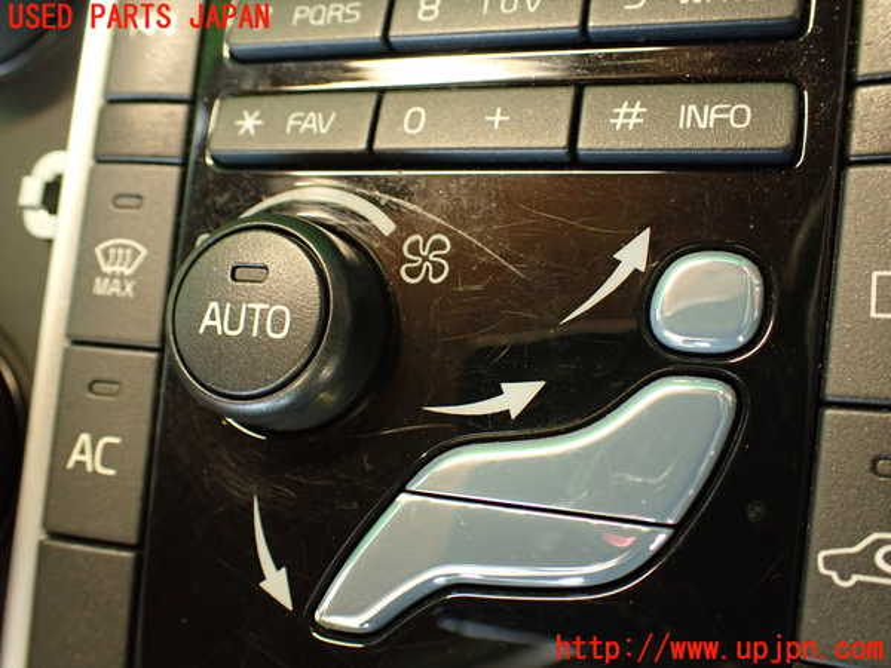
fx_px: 824
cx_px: 446
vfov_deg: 44.2
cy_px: 334
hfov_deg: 56.8
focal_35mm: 32
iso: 400
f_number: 2.4
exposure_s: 1/30
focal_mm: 5.79
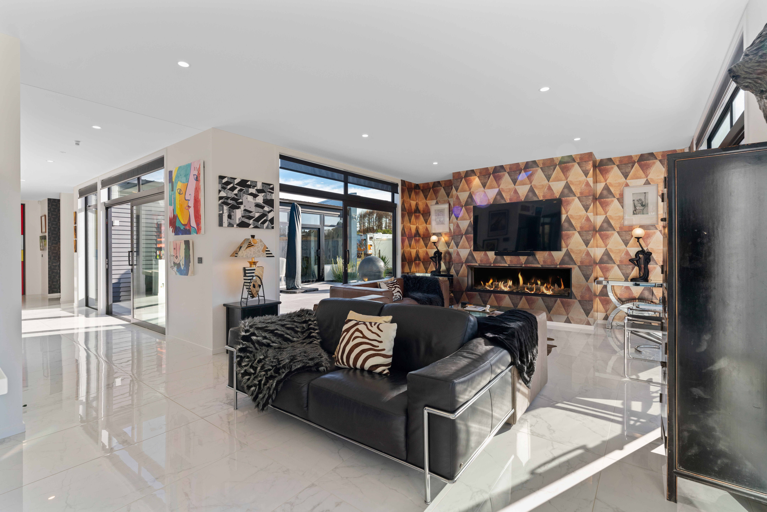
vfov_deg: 72.4
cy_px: 256
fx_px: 349
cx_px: 384
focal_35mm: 16
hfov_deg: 95.3
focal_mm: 16.4
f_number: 7.1
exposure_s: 1/200
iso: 500
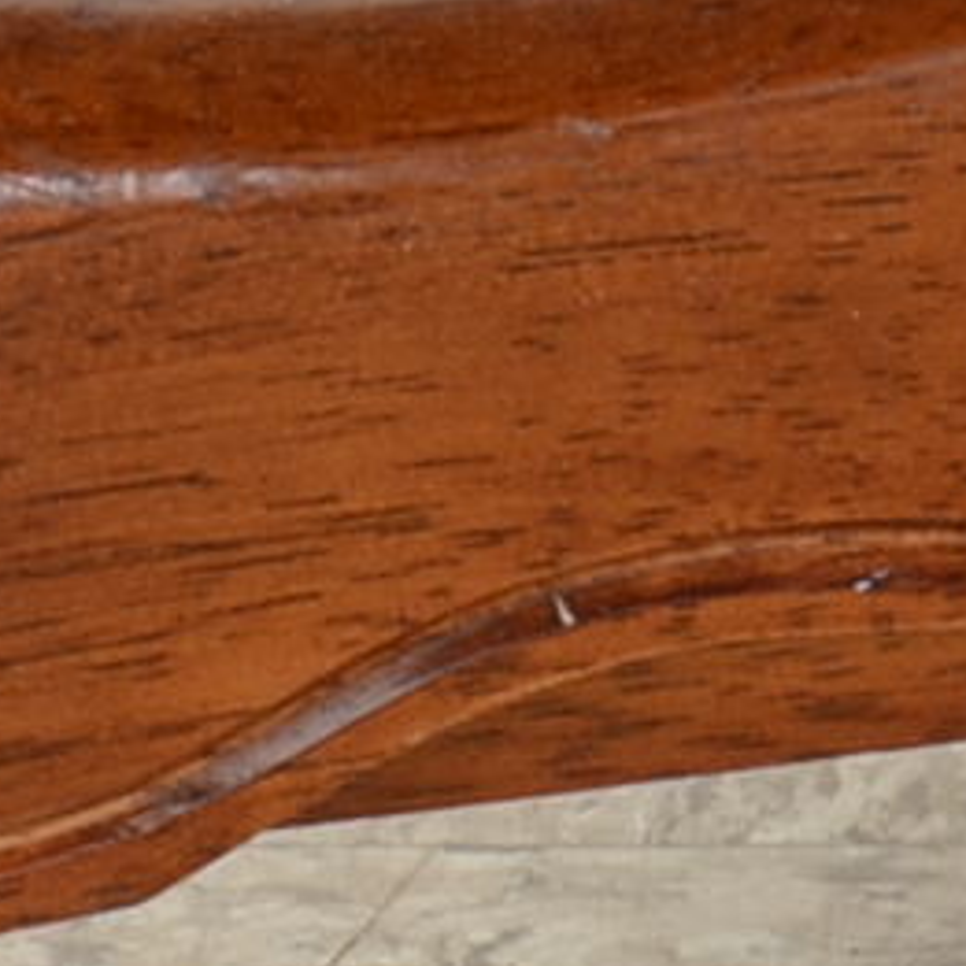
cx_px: 3731
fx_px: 37161
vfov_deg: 1.5
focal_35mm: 1177
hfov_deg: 1.5
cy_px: 785
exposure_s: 1/80
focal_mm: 98
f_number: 9
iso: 125
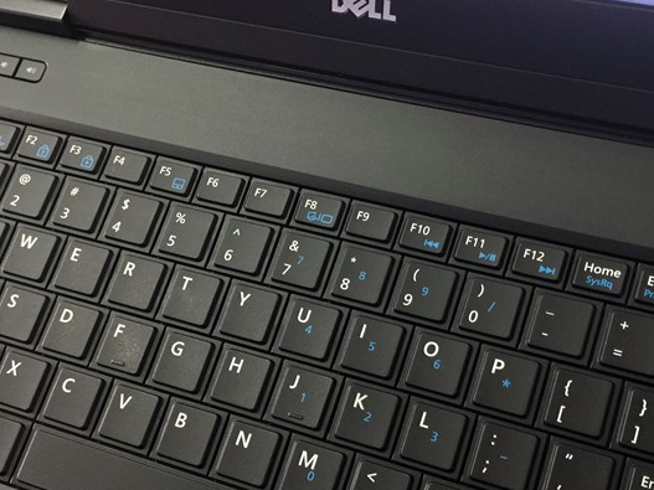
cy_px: 265
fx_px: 831
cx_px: 382
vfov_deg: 32.8
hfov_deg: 42.8
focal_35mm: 44
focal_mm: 4.15
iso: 125
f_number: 2.2
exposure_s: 1/8
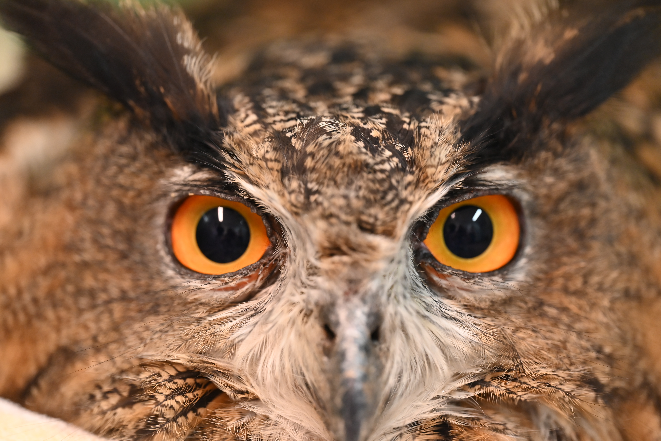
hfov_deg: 19.4
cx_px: 330
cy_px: 220
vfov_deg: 13.1
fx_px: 1929
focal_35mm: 105
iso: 2200
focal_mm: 105
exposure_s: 1/125
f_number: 3.2
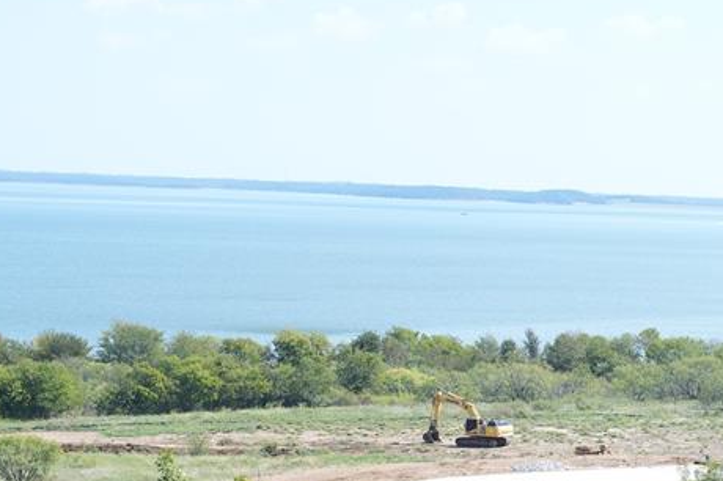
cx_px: 687
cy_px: 313
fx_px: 2368
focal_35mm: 118
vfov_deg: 11.6
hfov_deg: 17.0
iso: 200
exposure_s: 1/1250
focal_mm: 53
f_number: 3.5
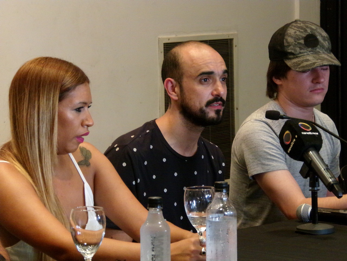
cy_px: 130
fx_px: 1644
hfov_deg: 12.0
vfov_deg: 9.1
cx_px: 174
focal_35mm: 164
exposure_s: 1/25
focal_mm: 29
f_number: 4.7
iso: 625
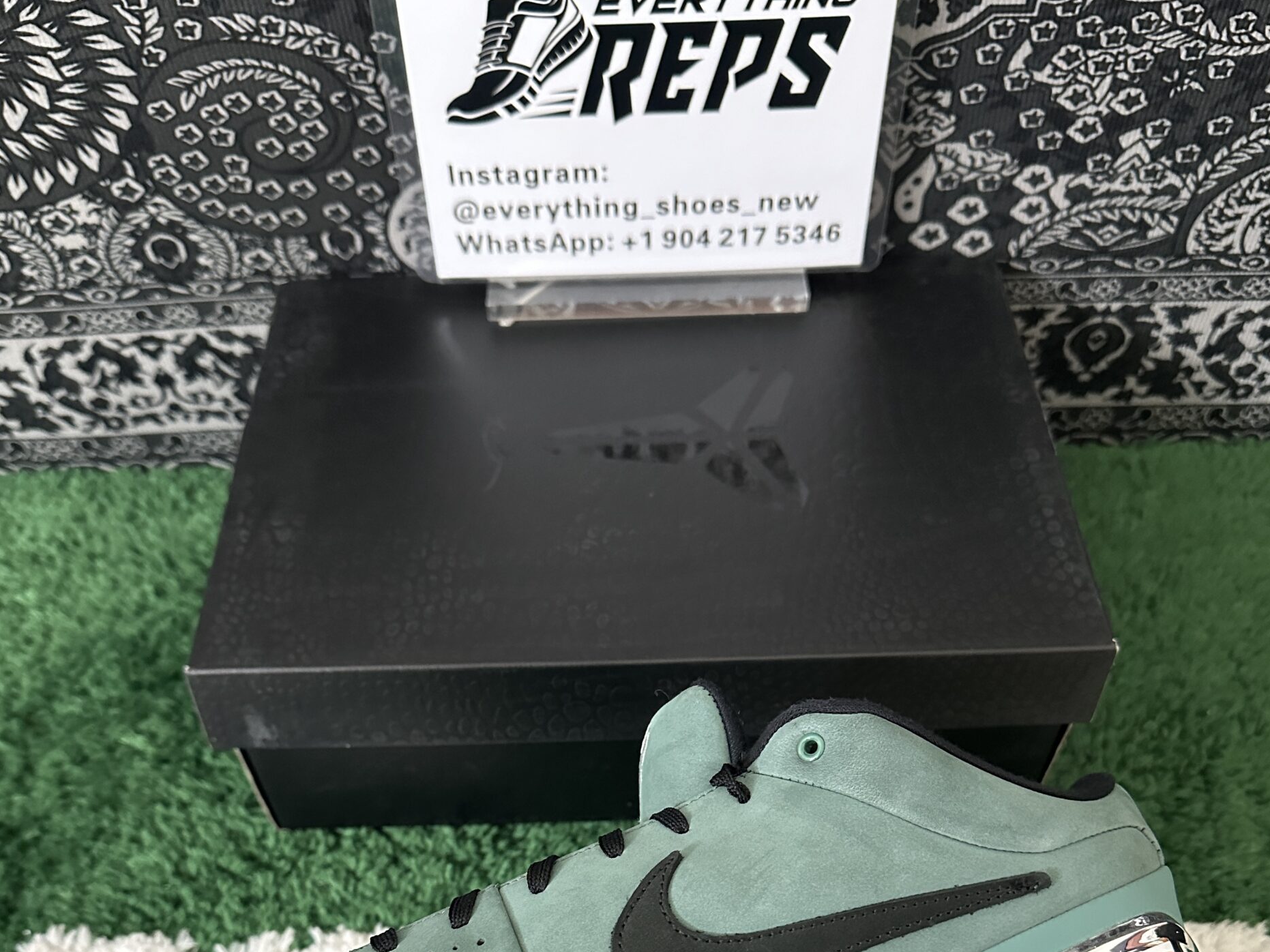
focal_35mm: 33
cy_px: 773
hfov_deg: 55.4
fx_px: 1211
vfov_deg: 41.0
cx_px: 621
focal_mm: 6.86
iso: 800
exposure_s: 1/50
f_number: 1.78
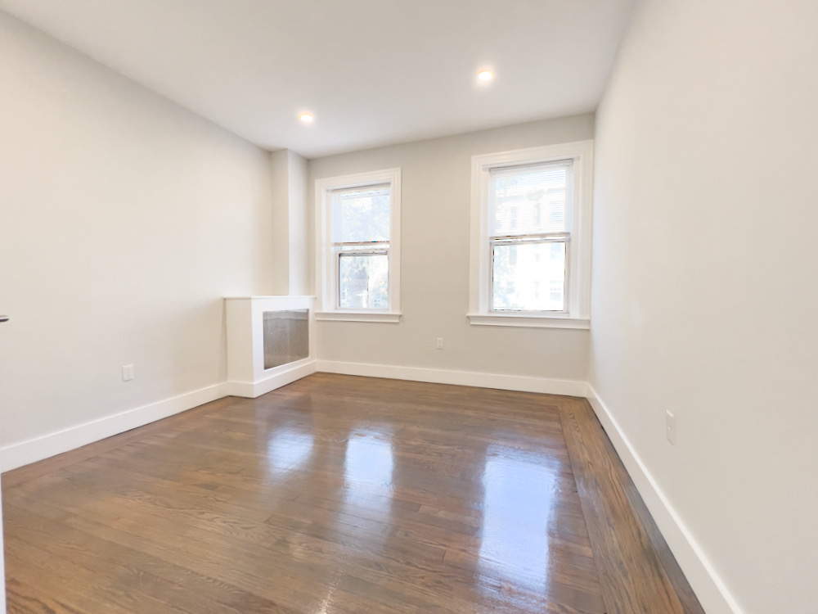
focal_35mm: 13
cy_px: 307
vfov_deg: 89.9
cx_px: 409
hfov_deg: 106.2
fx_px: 307
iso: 100
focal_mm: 1.57
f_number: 1.8
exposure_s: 1/122
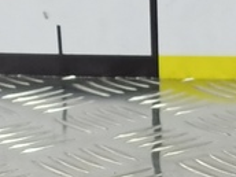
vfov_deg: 10.0
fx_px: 934
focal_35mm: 137
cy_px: 366
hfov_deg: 14.3
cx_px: 196
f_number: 1.6
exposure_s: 1/50
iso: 130
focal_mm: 4.11
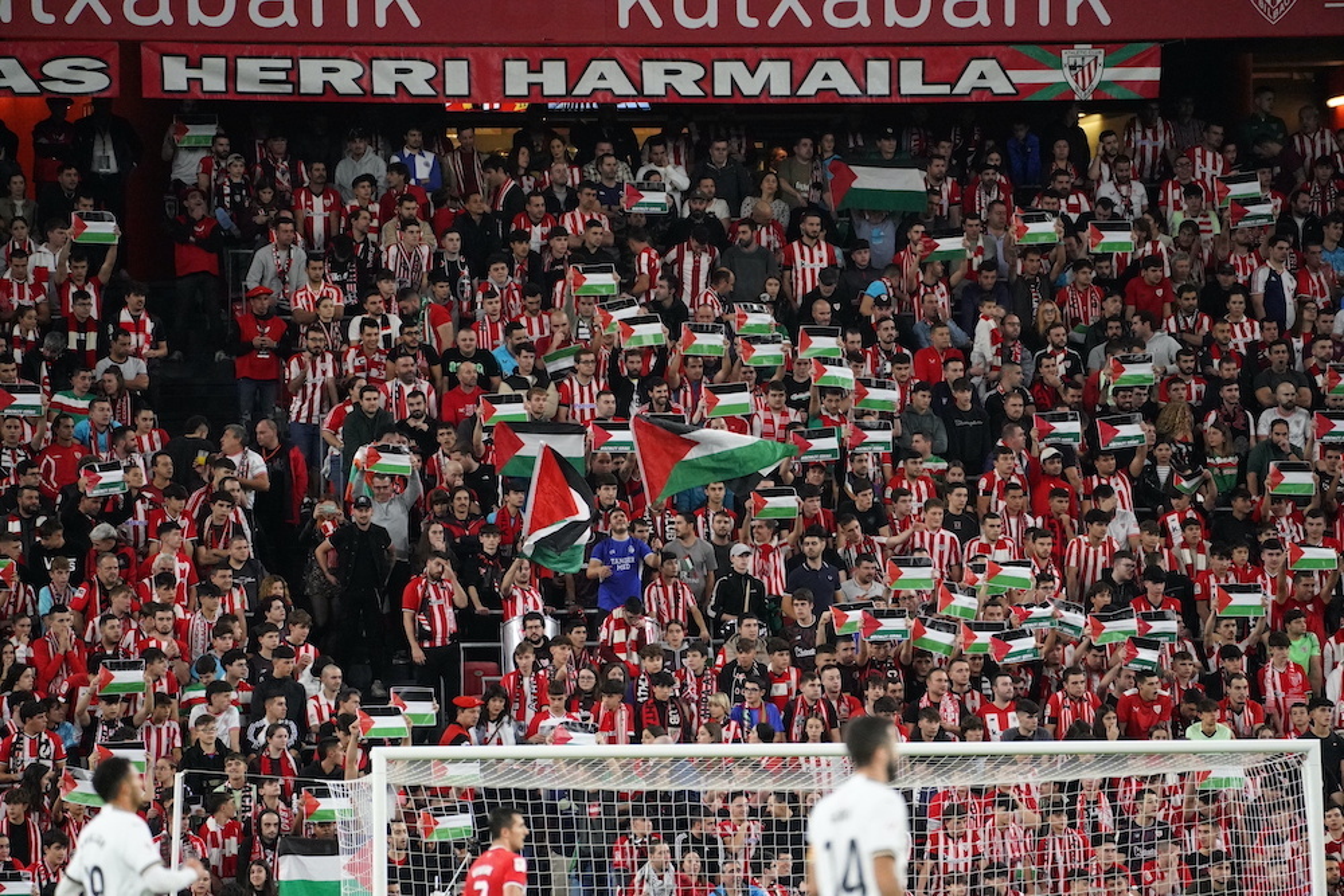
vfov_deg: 3.4
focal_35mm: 400
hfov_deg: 5.2
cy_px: 448
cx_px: 672
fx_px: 14934
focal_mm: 400
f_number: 5.6
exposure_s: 1/1000
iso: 12800
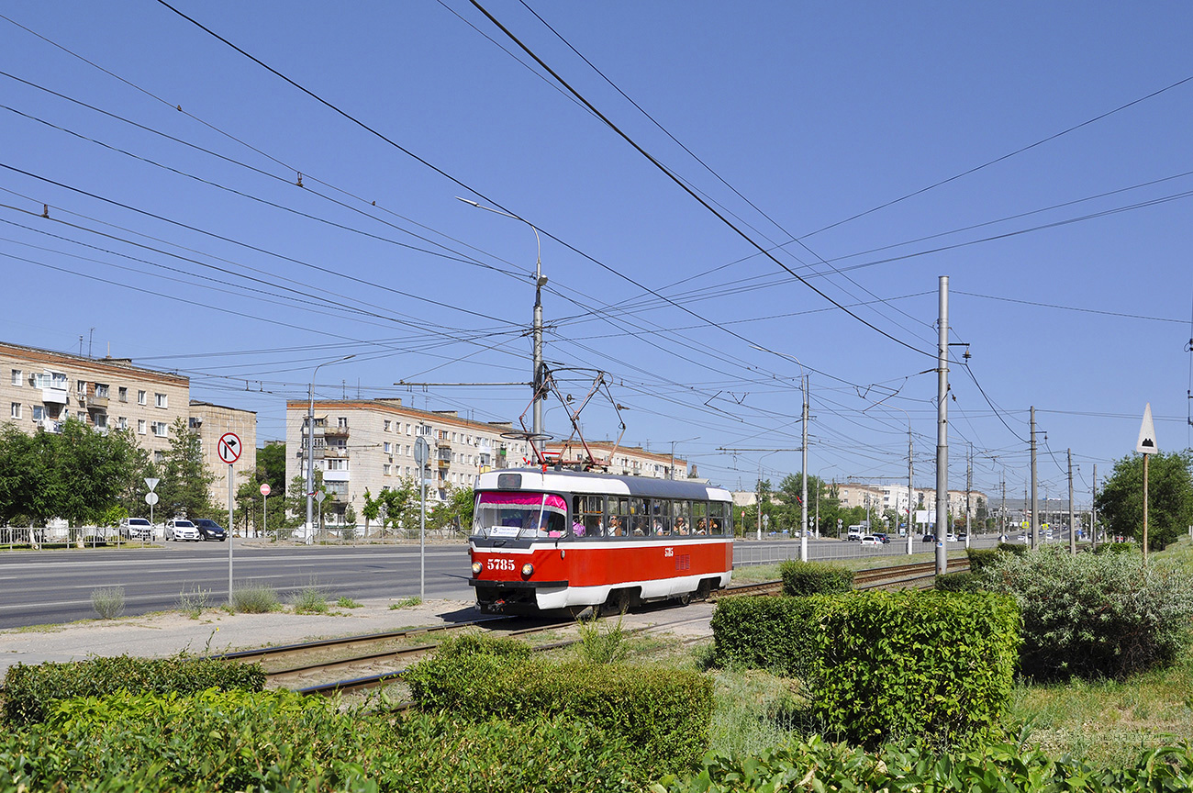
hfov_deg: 49.6
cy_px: 396
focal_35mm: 39
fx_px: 1291
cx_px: 596
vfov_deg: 34.1
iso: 200
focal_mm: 26
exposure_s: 1/640
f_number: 9
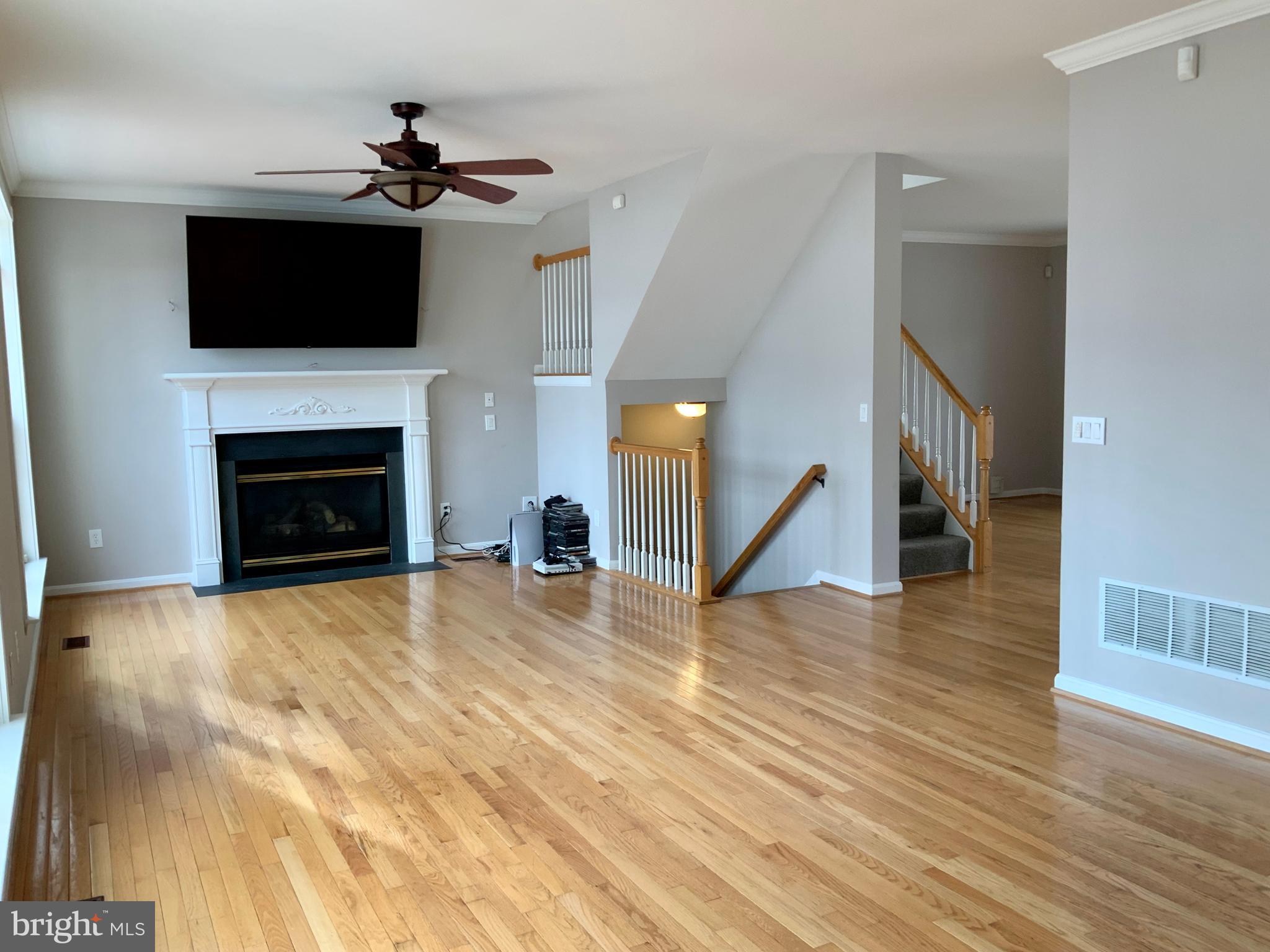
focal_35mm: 29
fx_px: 1064
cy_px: 476
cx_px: 635
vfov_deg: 48.2
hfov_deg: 61.7
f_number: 1.8
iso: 64
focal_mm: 3
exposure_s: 1/120
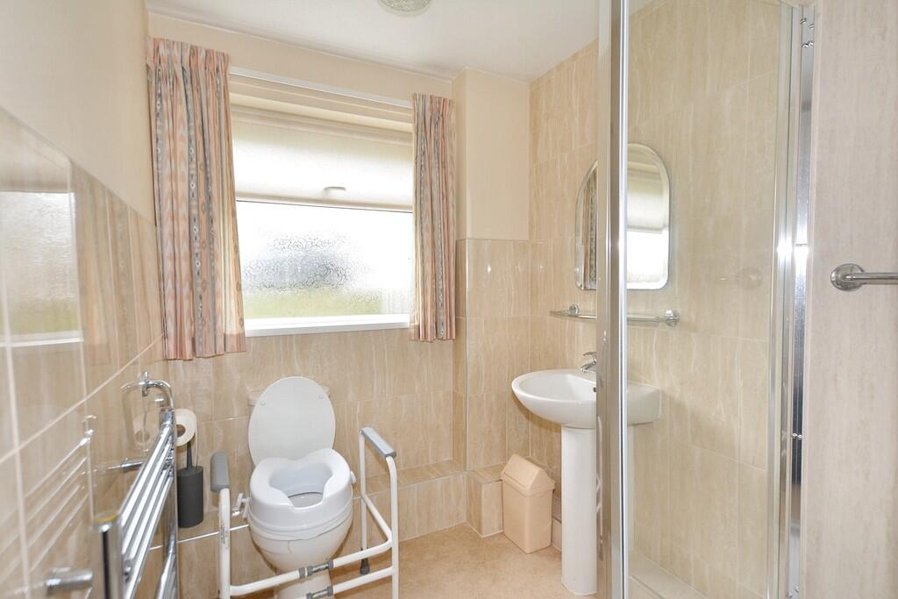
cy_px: 300
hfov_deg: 100.4
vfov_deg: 77.3
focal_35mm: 15
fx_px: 374
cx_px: 449
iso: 1000
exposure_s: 1/60
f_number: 4
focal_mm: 10
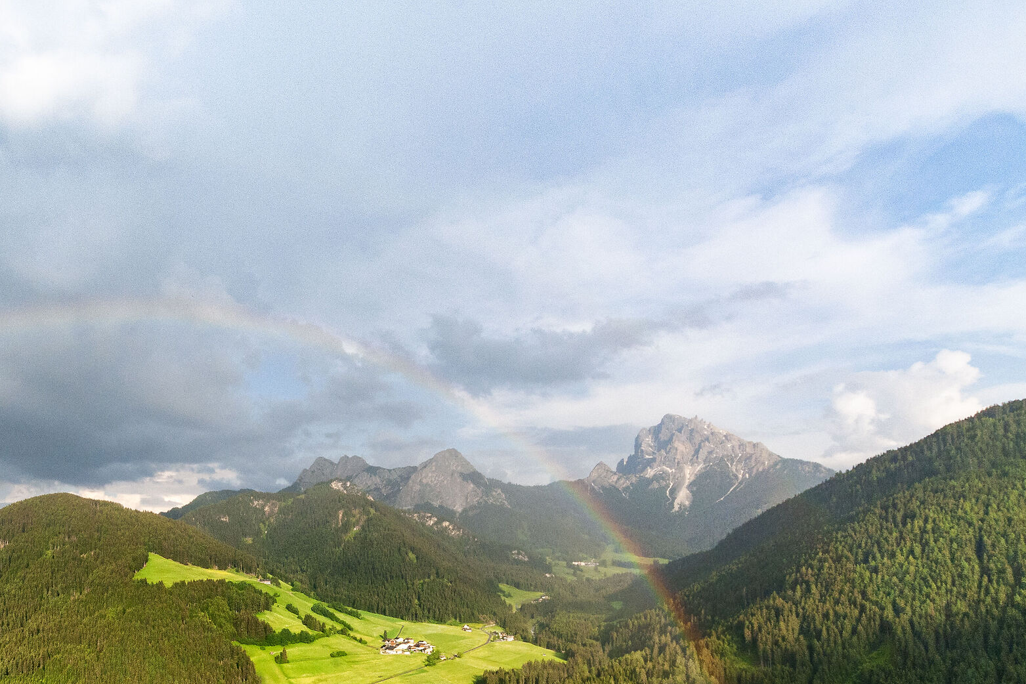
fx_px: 655
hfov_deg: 71.0
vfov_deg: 52.4
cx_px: 257
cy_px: 523
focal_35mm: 23
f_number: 11
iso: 400
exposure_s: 1/400
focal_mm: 10
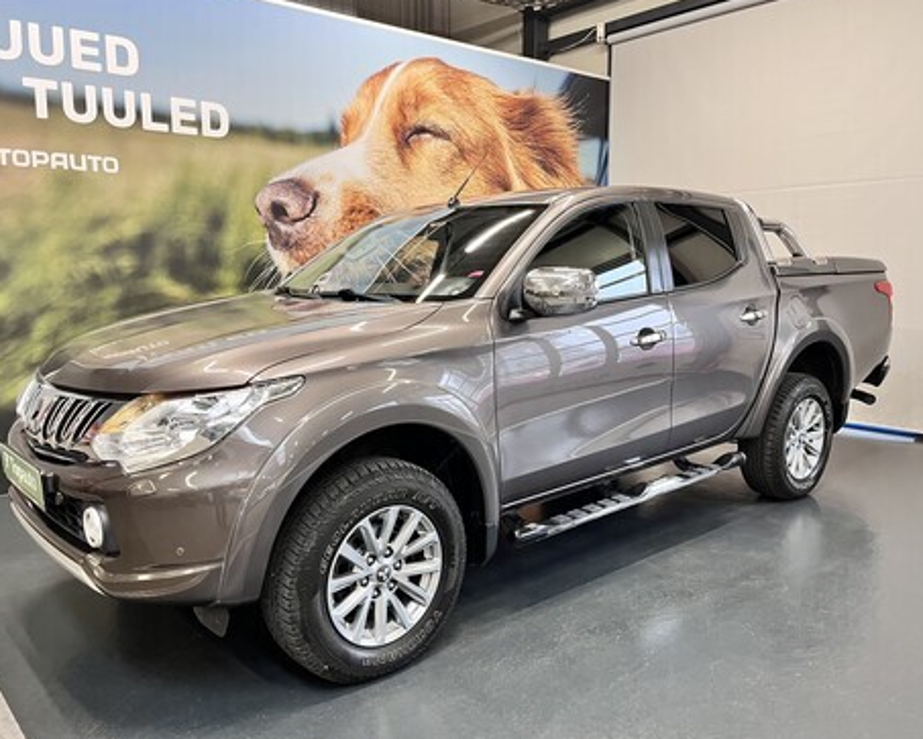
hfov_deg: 62.1
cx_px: 436
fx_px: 765
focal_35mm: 28
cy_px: 370
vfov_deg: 51.6
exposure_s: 1/82
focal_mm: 5.1
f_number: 1.6
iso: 125
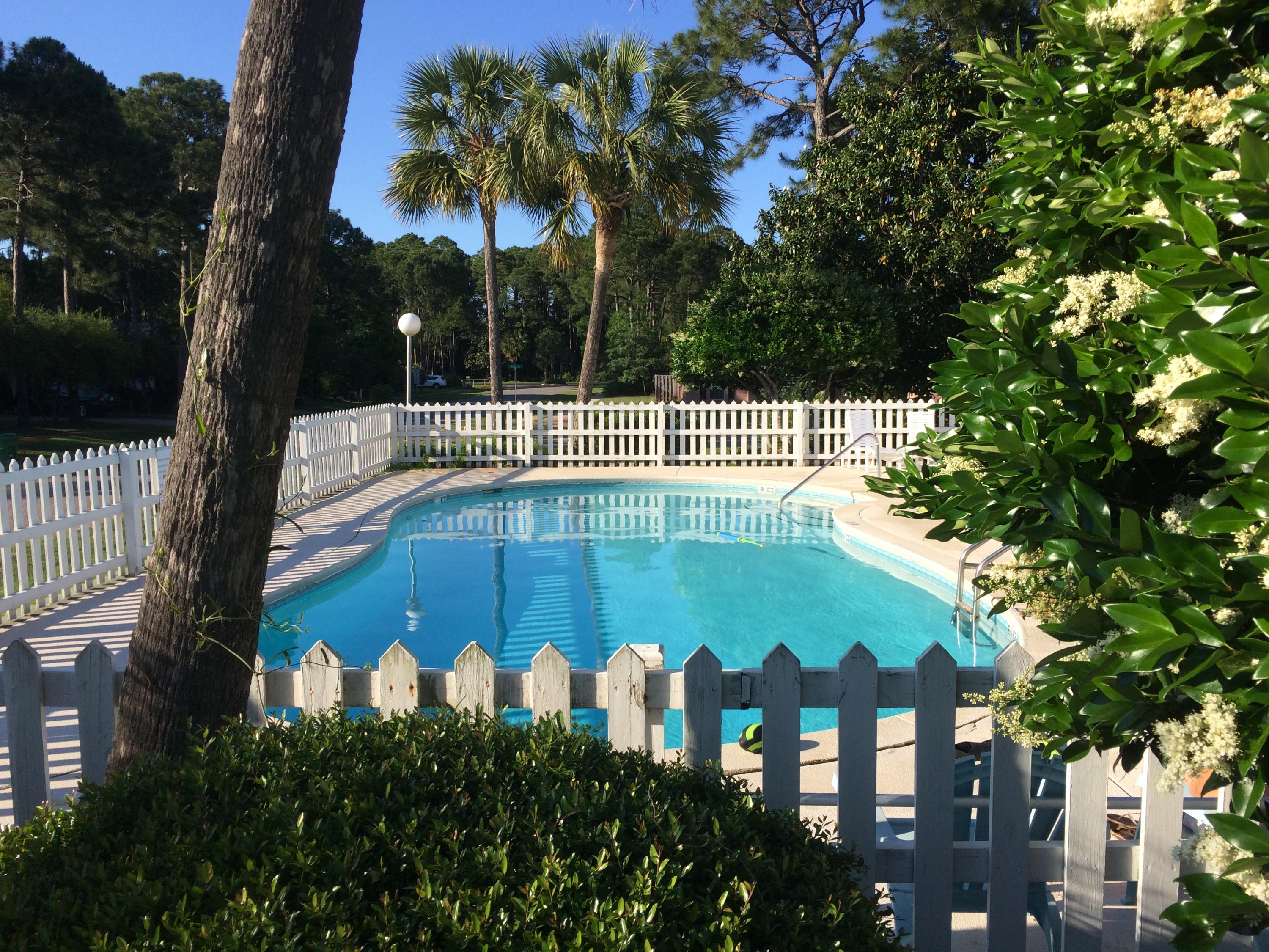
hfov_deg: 61.7
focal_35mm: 29
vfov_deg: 48.2
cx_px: 634
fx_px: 1063
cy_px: 476
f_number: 2.2
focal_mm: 4.15
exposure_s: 1/1580
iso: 32
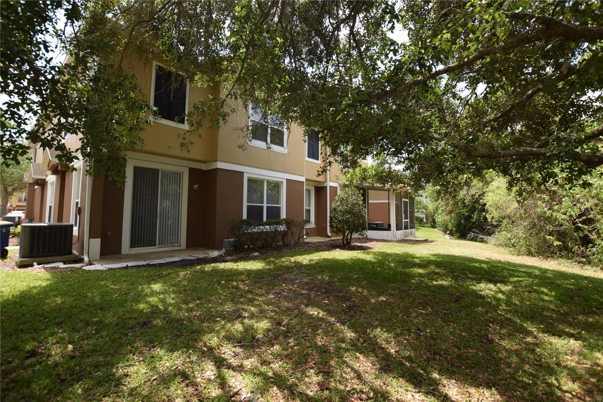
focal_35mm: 15
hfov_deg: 100.4
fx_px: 251
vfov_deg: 77.3
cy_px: 201
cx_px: 302
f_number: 5.6
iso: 110
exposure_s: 1/125
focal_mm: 10
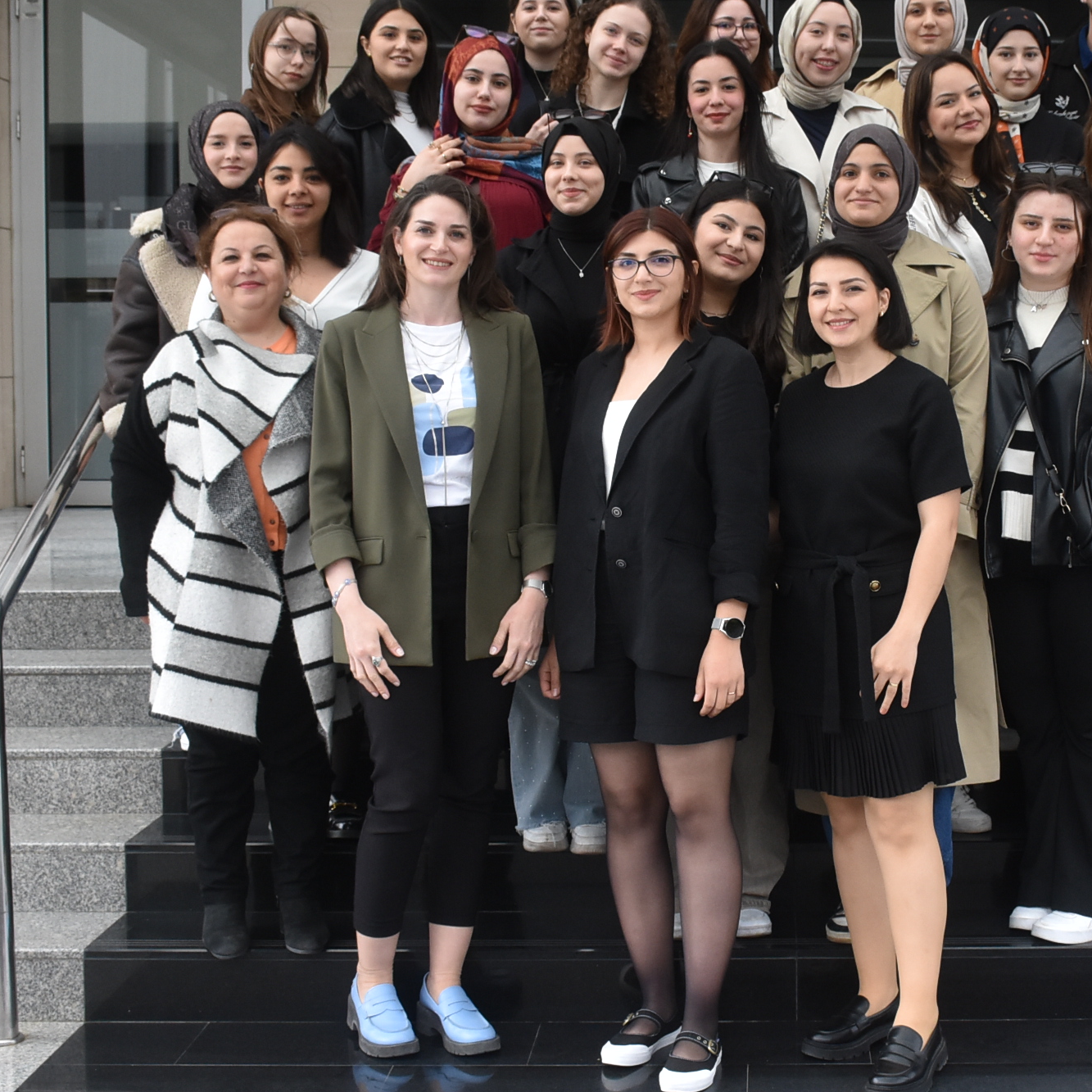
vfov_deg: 27.2
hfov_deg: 27.0
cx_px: 795
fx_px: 2248
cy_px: 429
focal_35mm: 63
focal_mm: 22
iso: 800
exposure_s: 1/320
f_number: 8
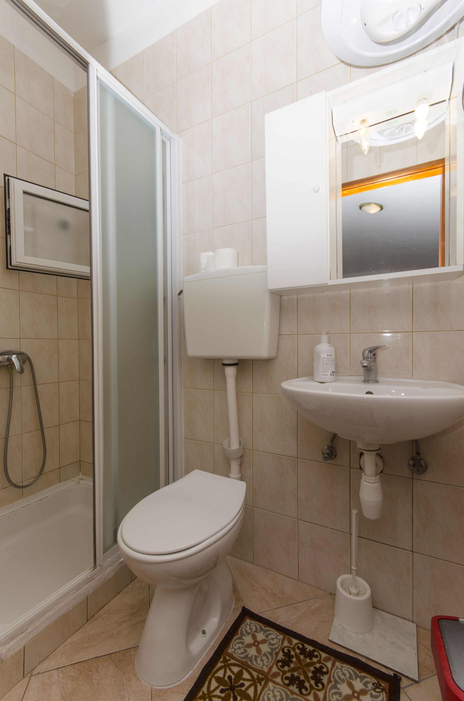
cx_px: 232
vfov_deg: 100.5
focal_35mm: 15
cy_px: 350
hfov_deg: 77.1
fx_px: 291
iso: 250
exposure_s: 1/200
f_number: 8
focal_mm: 10
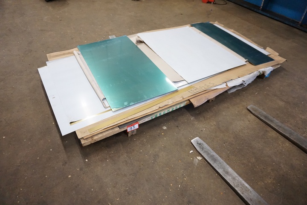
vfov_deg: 53.1
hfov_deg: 73.7
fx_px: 205
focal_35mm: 24
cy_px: 102
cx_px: 154
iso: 3200
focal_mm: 16
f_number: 3.5
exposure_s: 1/100
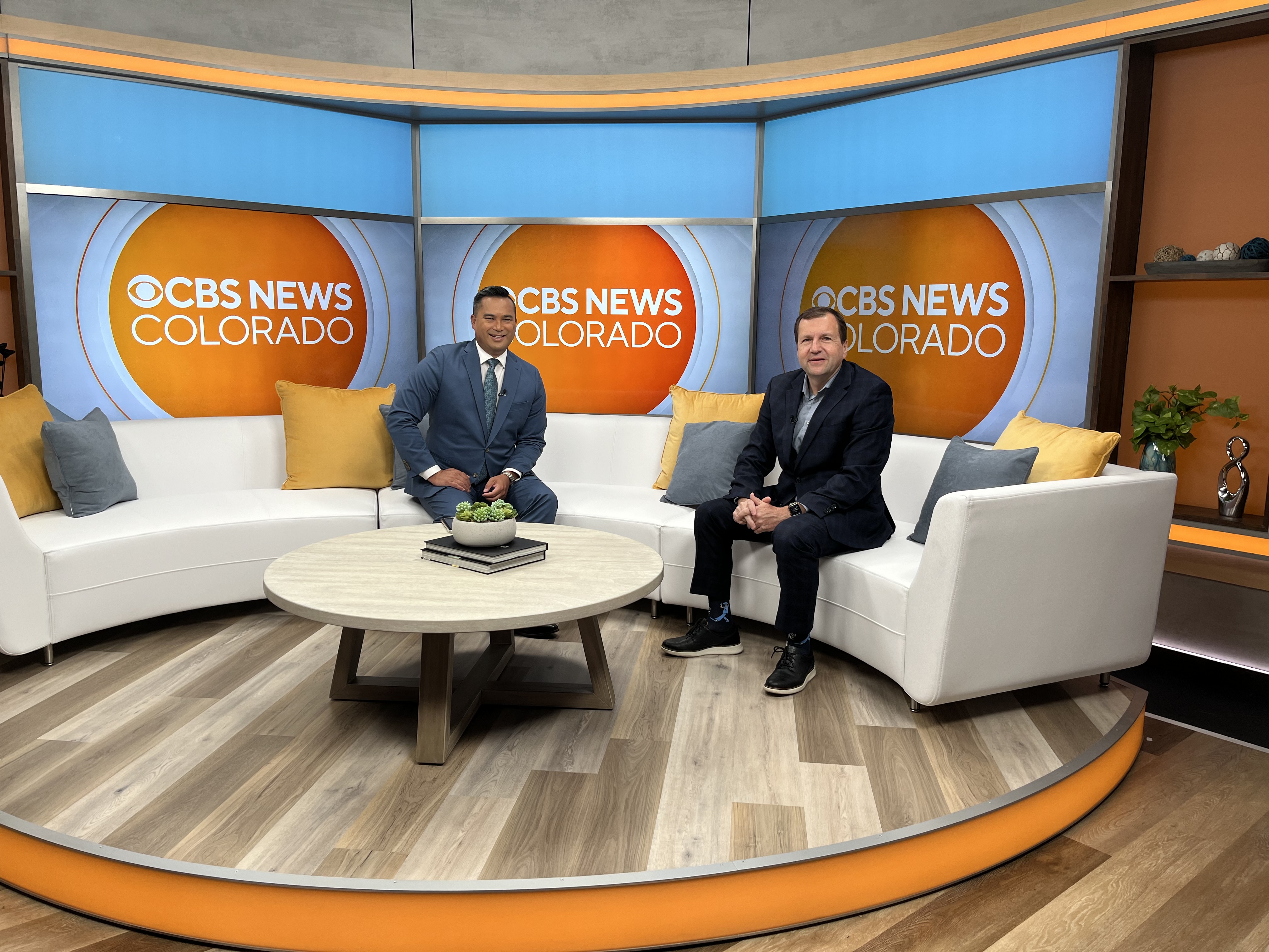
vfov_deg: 53.1
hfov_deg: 67.3
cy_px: 476
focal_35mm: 26
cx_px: 634
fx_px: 953
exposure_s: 1/61
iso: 32
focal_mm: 5.1
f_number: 1.6
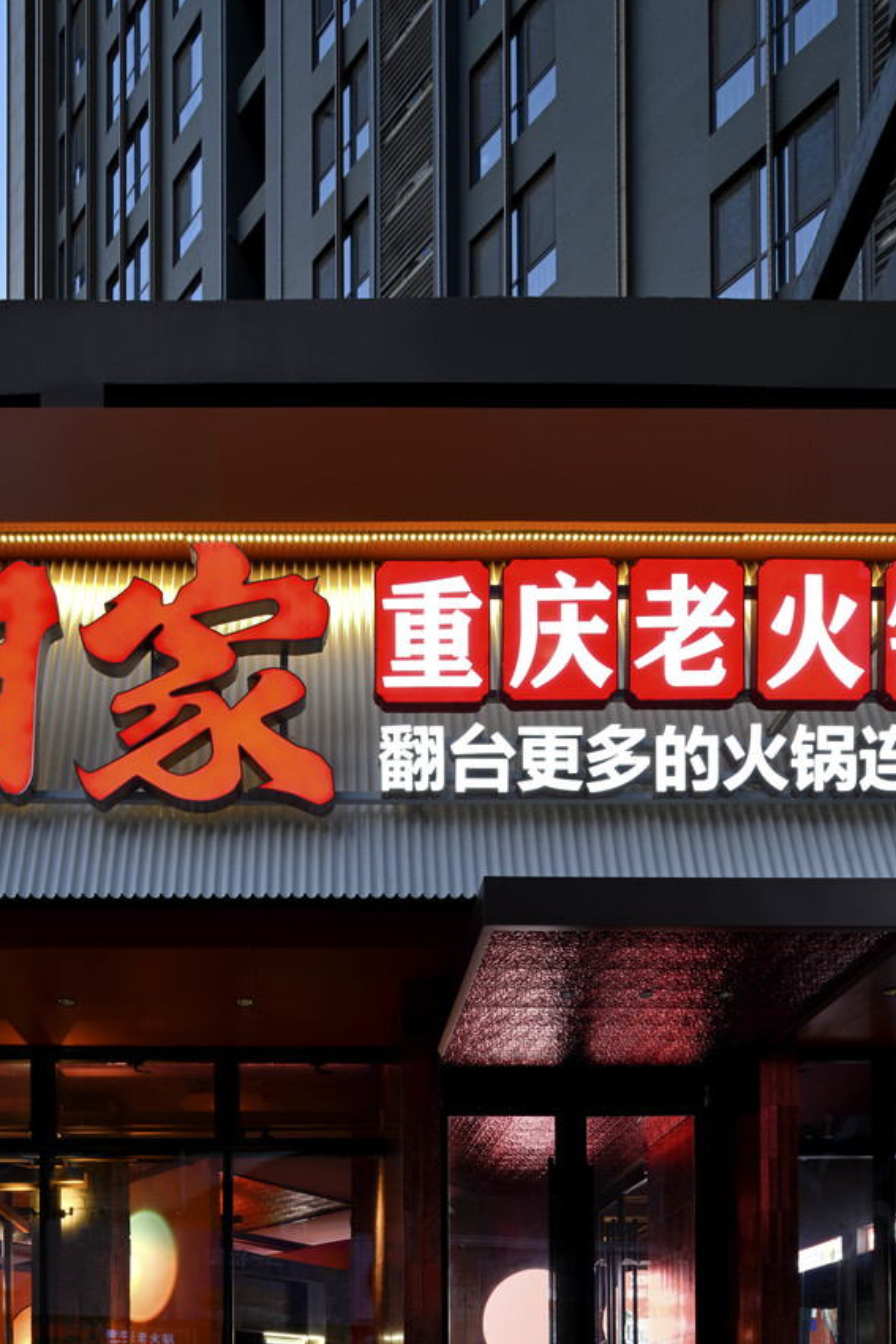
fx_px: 896
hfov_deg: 52.3
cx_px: 311
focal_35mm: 24
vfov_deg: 73.1
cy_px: 789
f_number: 16
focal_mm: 17
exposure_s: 8
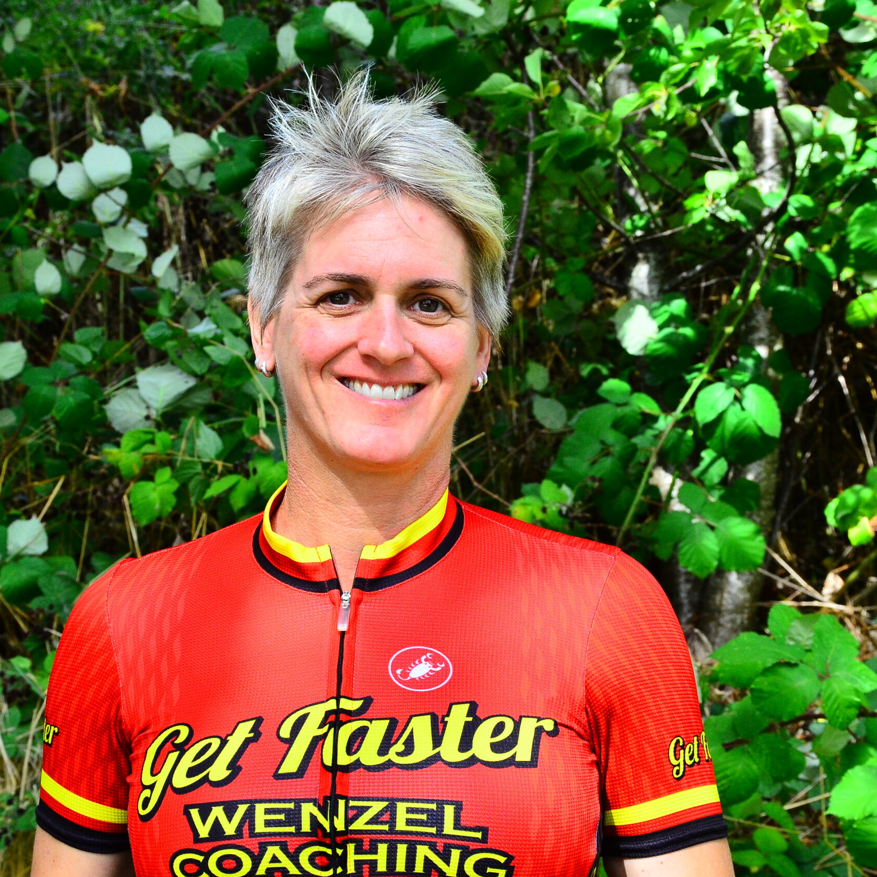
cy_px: 438
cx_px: 412
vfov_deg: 20.0
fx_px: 2483
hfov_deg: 20.0
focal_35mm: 87
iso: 800
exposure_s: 1/350
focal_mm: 45
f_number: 9.5
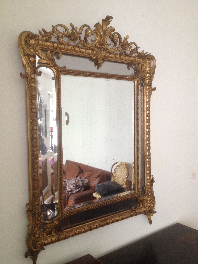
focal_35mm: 35
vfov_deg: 52.6
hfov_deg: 40.7
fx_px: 267
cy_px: 132
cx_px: 99
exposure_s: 1/20
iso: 160
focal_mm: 4.28
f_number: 2.4
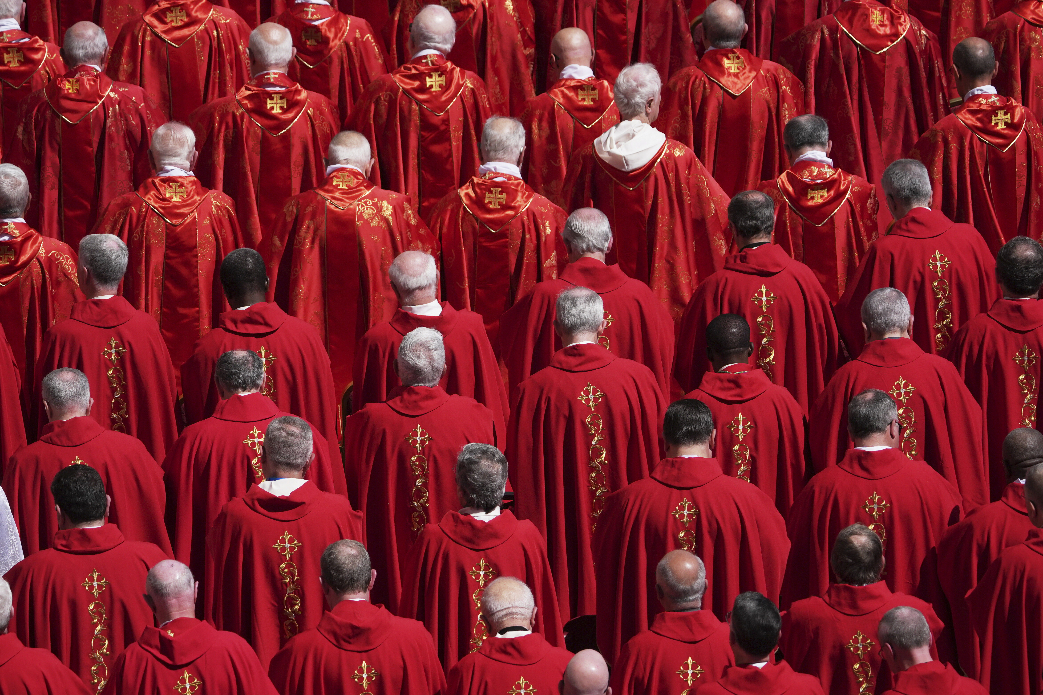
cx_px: 522
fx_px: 10864
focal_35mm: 375
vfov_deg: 3.7
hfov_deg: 5.5
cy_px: 348
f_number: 9
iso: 400
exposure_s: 1/2500
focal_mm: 375
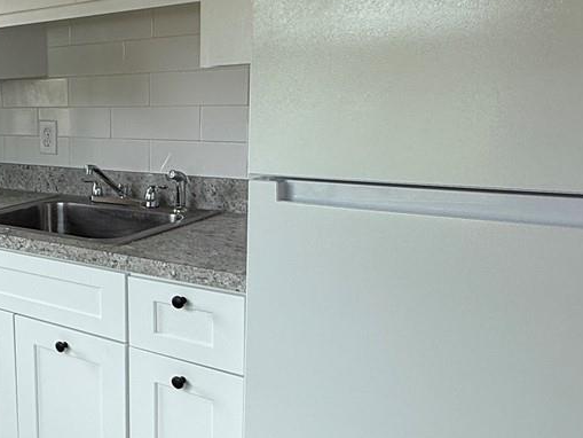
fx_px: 741
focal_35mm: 44
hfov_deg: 35.4
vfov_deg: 32.9
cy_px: 211
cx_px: -88
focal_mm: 2.22
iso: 64
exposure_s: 1/100
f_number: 2.2
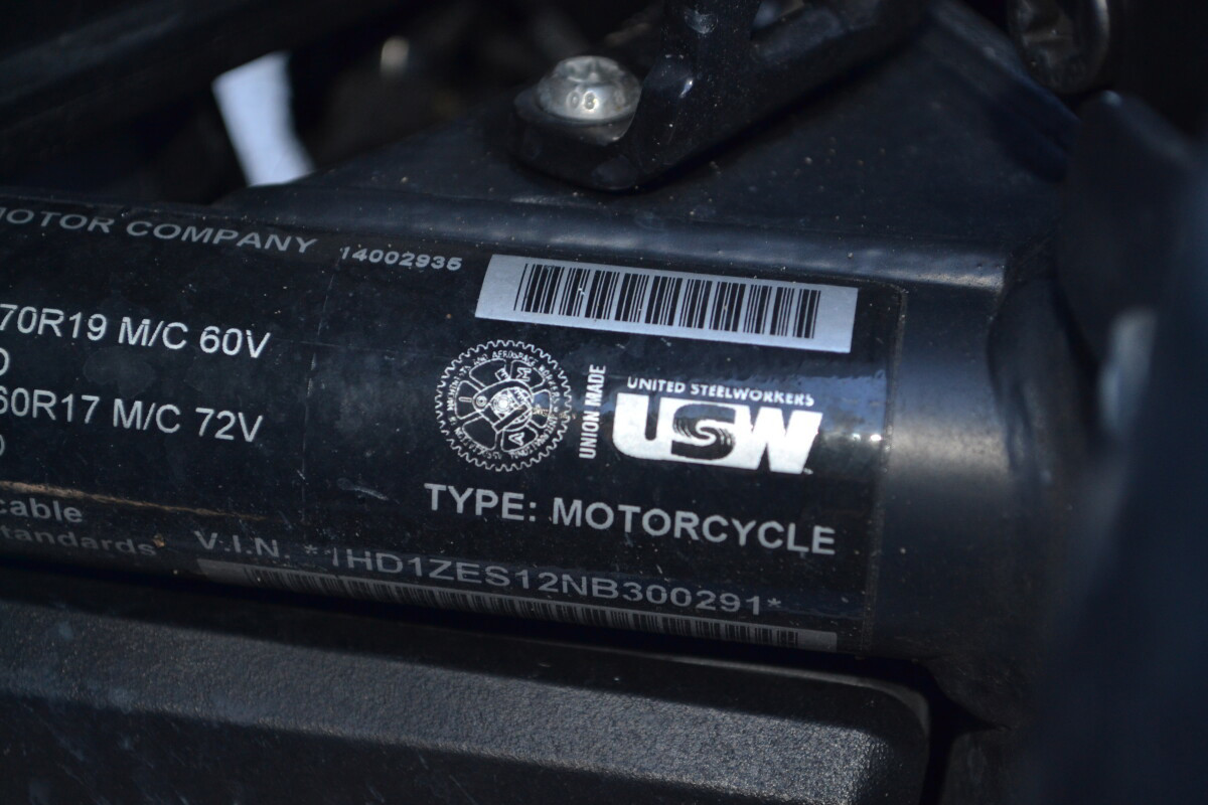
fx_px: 2768
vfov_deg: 16.6
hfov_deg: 24.6
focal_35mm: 82
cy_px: 402
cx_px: 604
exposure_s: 1/60
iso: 560
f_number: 5.6
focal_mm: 55
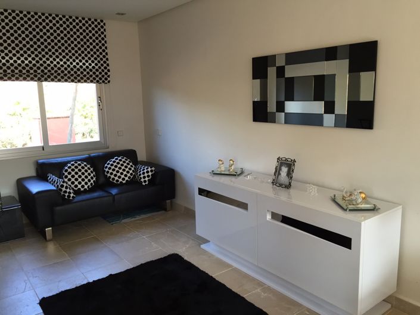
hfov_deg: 61.7
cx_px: 210
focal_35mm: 29
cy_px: 158
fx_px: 352
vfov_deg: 48.2
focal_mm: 4.15
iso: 32
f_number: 2.2
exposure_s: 1/30
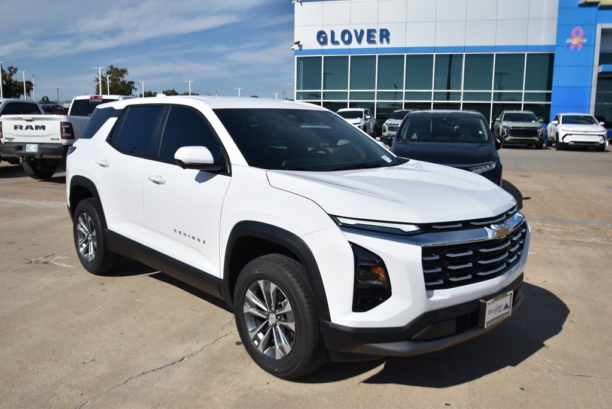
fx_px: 510
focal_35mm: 30
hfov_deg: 61.9
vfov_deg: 43.7
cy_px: 204
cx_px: 306
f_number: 4.5
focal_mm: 20
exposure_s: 1/1600
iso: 100
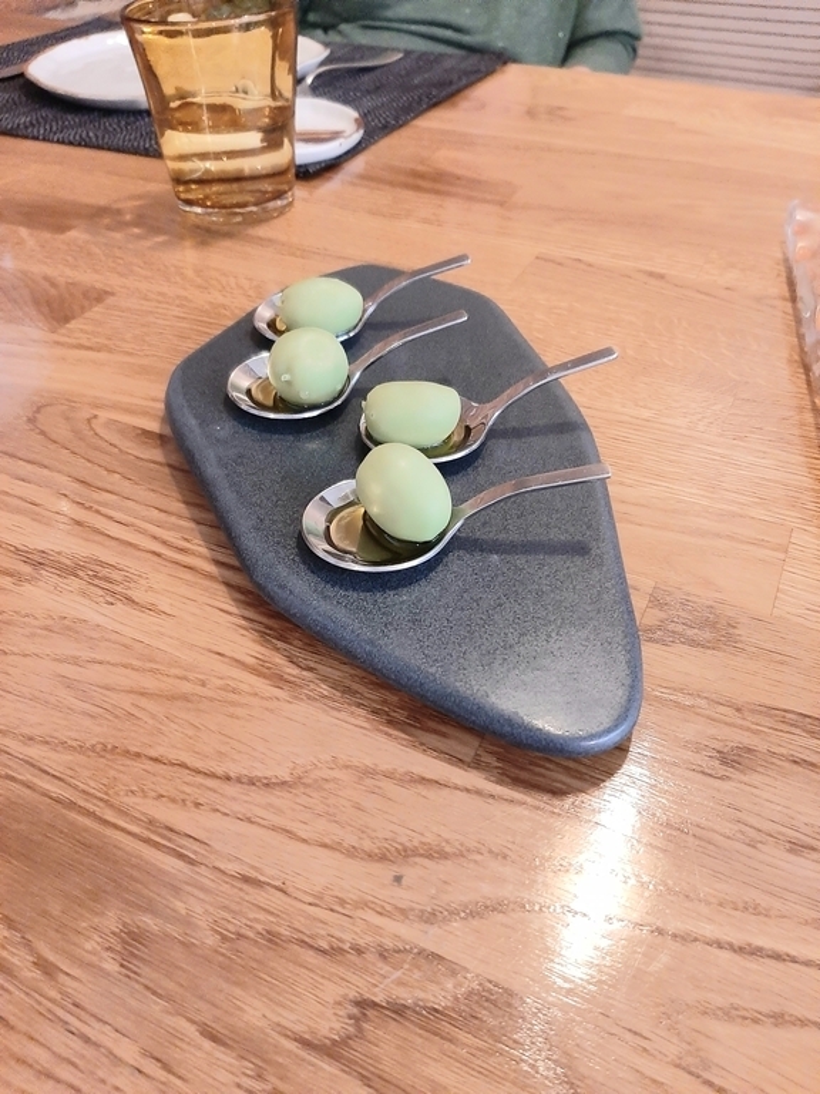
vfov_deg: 67.3
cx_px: 410
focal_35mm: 26
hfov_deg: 53.1
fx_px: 821
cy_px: 547
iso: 320
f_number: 1.7
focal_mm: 3.93
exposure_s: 1/25
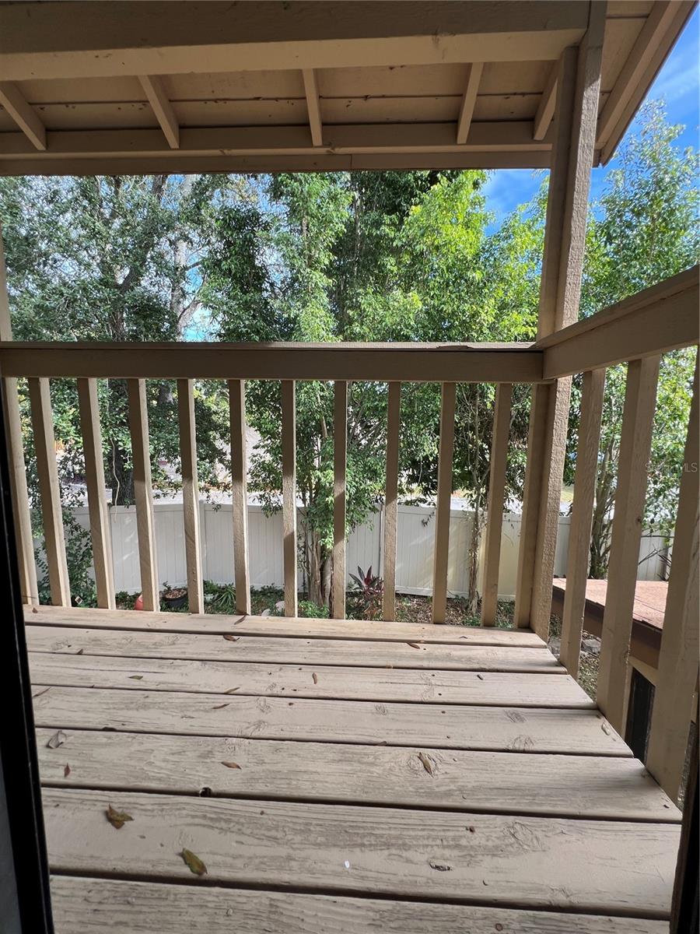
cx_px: 350
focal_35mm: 13
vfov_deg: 106.2
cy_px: 467
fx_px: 351
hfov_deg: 89.9
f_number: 1.8
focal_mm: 1.57
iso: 32
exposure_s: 1/169
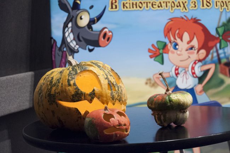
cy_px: 76
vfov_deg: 13.8
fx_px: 631
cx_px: 115
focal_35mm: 99
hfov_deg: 20.6
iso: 3200
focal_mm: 66
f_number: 5.3
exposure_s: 1/20
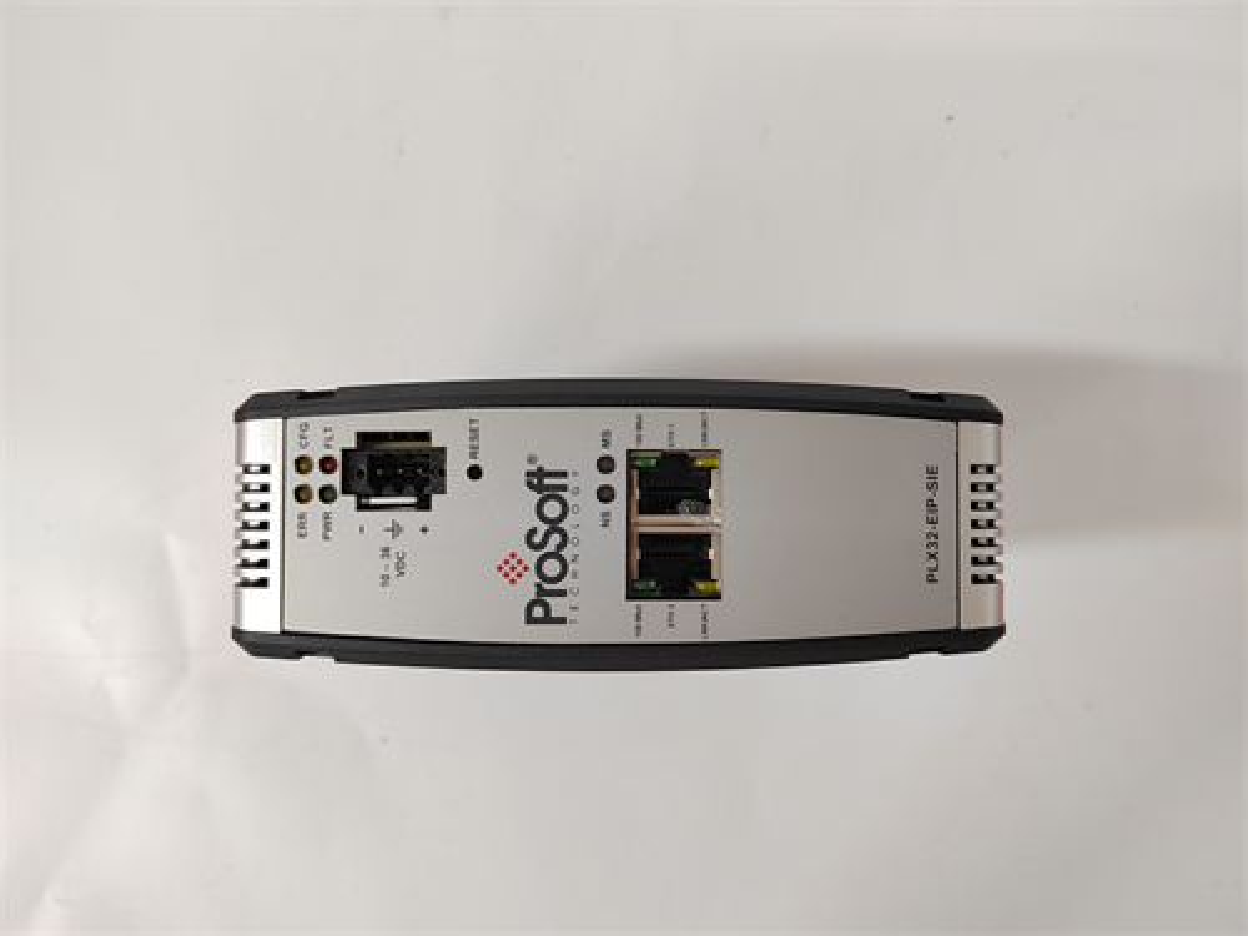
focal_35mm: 23
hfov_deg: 73.9
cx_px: 624
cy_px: 468
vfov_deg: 58.9
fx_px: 829
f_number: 1.9
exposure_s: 1/50
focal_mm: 5.52
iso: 1378
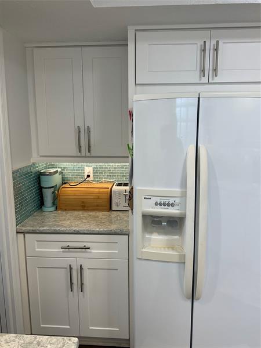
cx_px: 130
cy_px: 174
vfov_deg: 61.7
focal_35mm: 29
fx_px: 292
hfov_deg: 48.2
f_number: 1.8
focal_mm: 3
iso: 50
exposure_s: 1/120
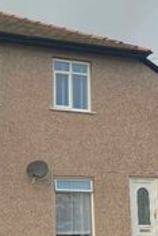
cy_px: 119
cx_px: 9
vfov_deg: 25.0
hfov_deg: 16.6
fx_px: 532
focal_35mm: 81
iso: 32
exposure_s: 1/473
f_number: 1.8
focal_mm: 4.25
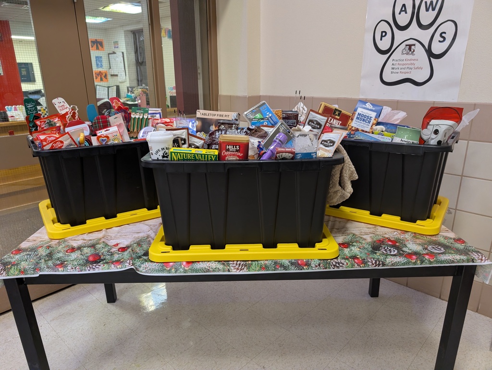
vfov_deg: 56.9
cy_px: 185
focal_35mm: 24
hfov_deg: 71.5
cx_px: 246
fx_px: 342
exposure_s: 1/120
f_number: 1.68
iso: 443
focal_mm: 6.9
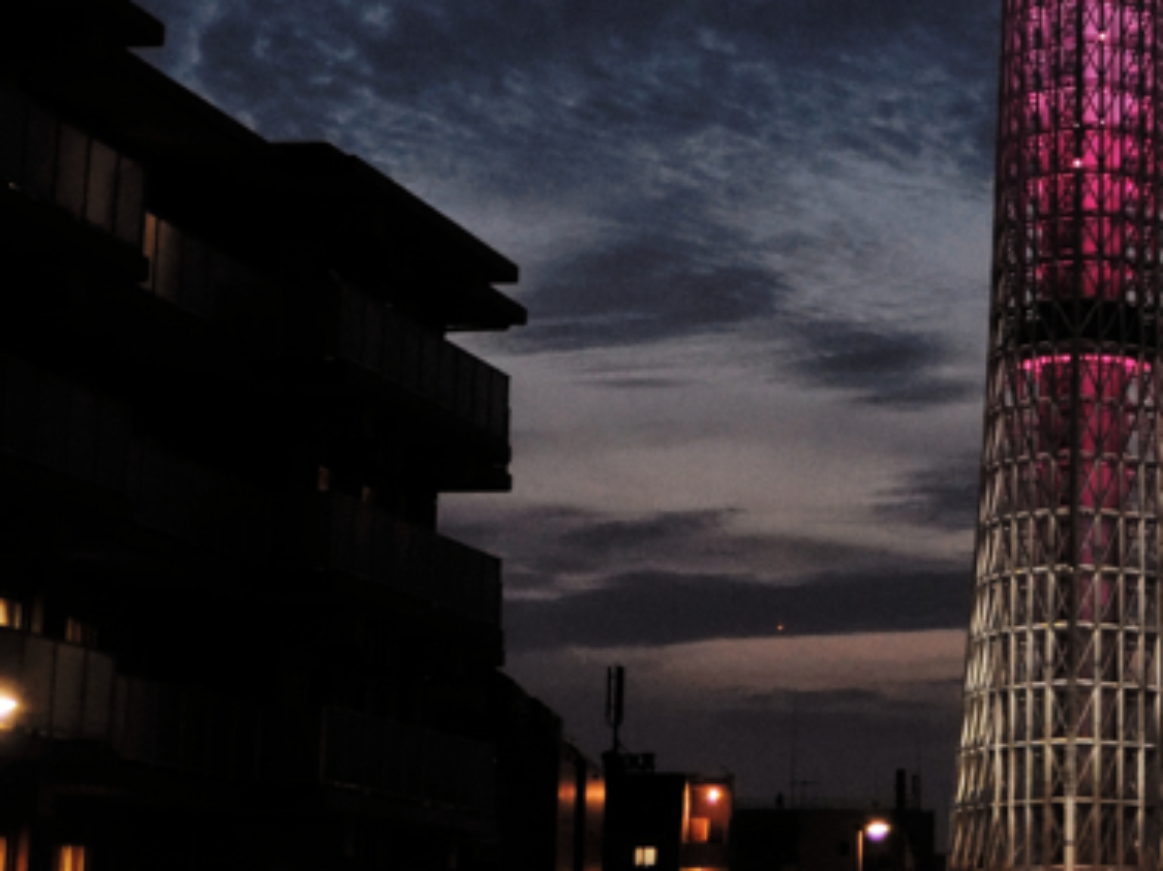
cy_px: -31
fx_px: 4131
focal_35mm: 123
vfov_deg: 11.9
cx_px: 1101
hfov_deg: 15.8
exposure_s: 1/13
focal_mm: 9.6
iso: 640
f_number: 3.7
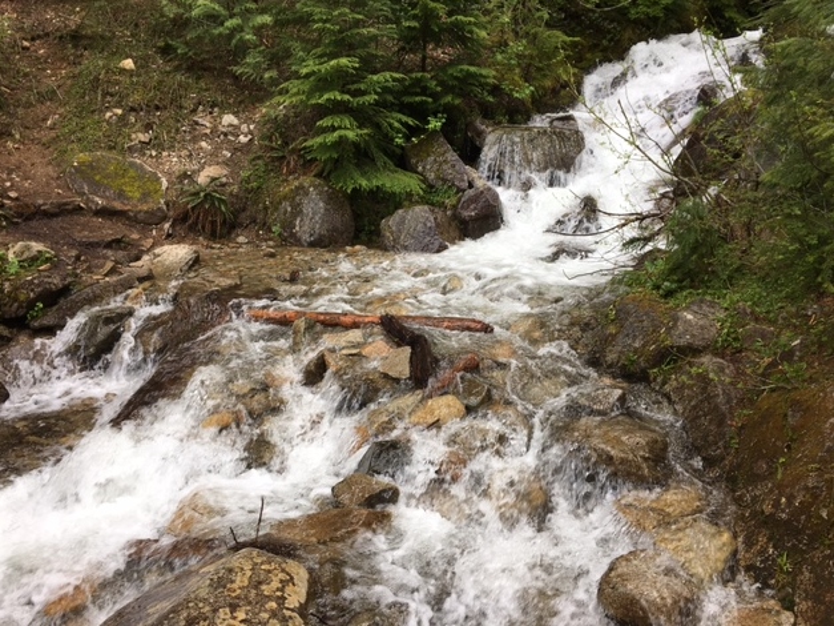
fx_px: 699
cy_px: 313
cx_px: 417
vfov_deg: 48.2
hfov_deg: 61.7
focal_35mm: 29
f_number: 2.2
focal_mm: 4.15
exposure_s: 1/146
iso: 25
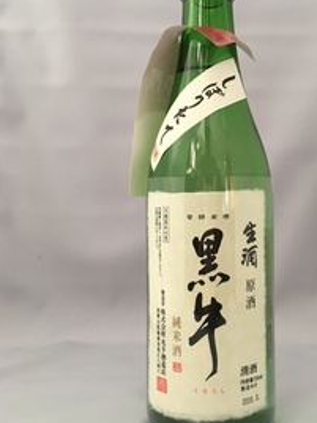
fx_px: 476
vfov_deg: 47.8
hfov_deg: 36.5
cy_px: 199
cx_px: 208
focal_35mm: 39
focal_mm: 4.15
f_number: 2.2
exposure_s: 1/30
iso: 64
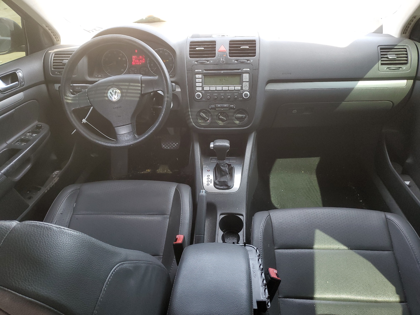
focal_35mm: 26
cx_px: 210
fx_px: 315
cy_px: 158
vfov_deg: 53.1
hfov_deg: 67.3
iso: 78
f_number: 1.5
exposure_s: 1/120
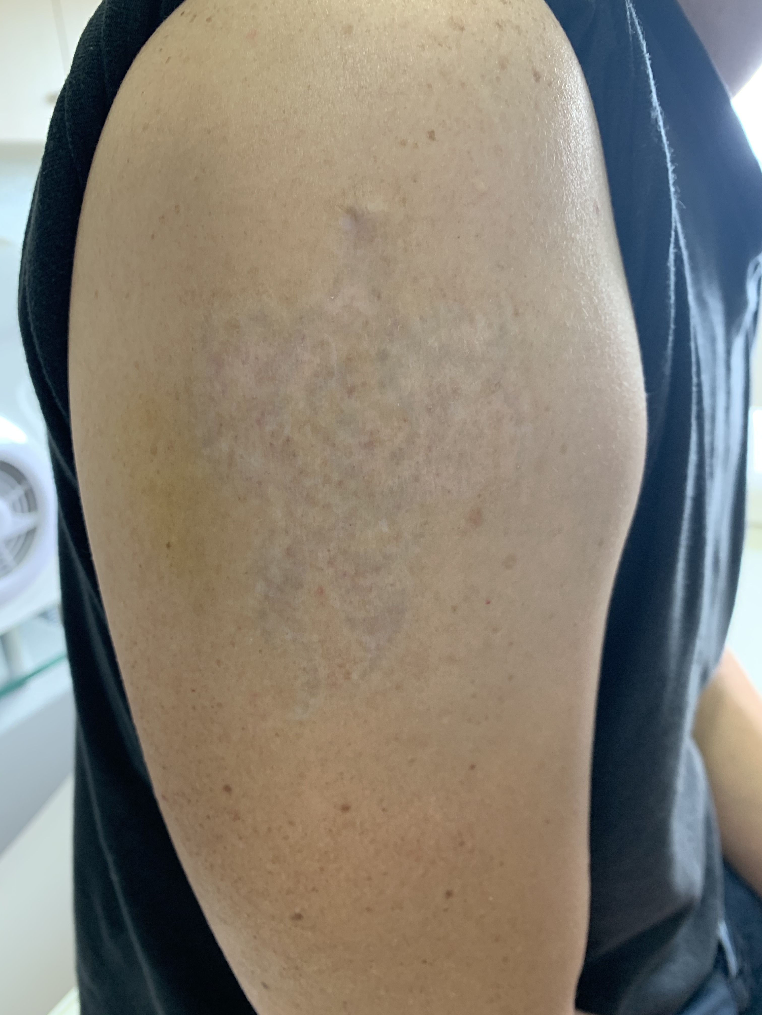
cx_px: 381
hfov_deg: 53.1
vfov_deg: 67.3
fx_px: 763
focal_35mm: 26
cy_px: 508
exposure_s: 1/50
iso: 100
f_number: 1.8
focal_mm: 4.25
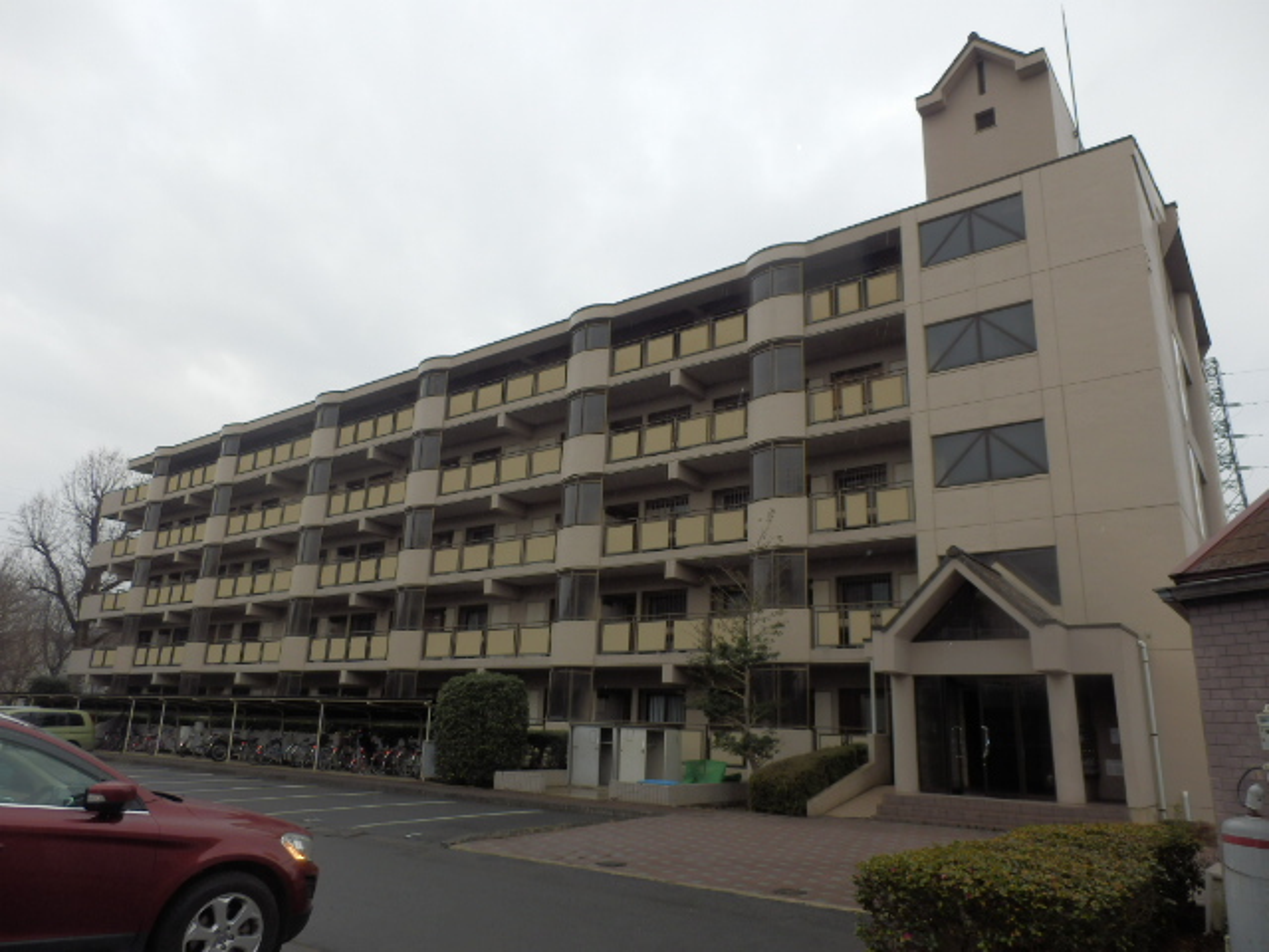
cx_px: 634
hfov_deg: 71.6
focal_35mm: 24
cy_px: 476
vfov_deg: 56.8
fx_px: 880
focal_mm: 4.2
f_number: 3
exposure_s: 1/200
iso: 80
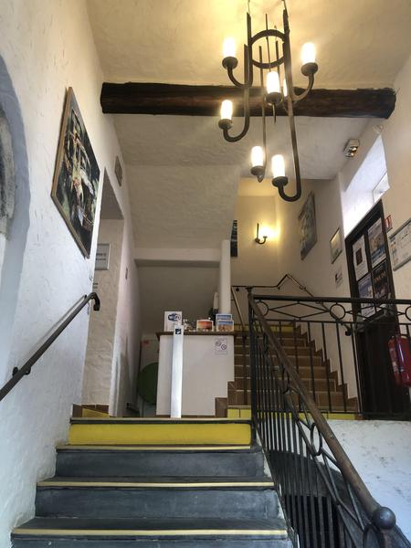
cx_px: 206
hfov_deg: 49.7
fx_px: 443
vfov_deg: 63.4
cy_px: 274
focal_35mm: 28
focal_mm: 3.99
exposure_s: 1/25
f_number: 1.8
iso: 40
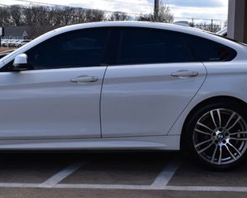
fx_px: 512
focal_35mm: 70
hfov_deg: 27.1
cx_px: 92
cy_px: 87
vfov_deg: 21.8
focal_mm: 24
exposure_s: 1/500
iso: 400
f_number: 11
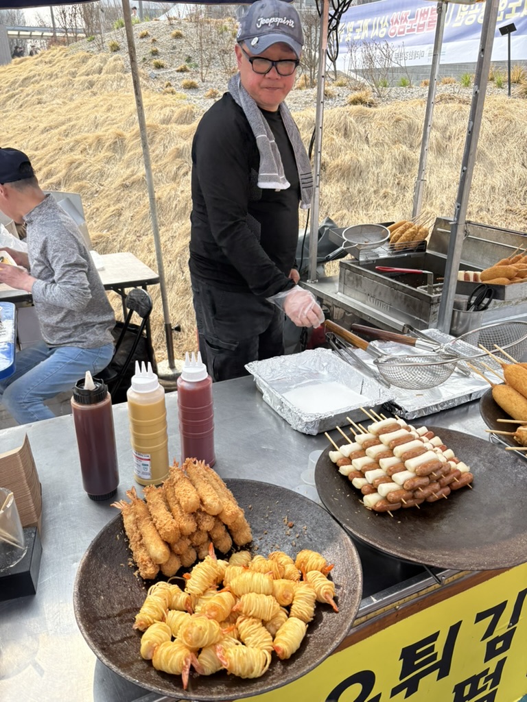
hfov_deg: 53.1
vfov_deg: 67.3
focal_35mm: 26
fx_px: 528
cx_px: 264
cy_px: 351
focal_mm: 5.96
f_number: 1.6
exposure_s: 1/1550
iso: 50
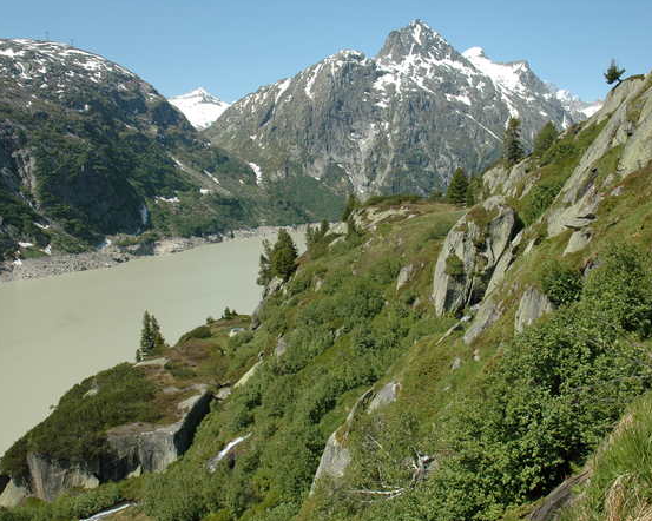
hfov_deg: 54.2
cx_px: 343
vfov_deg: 44.5
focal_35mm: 33
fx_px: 637
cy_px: 261
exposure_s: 1/320
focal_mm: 18
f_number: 9
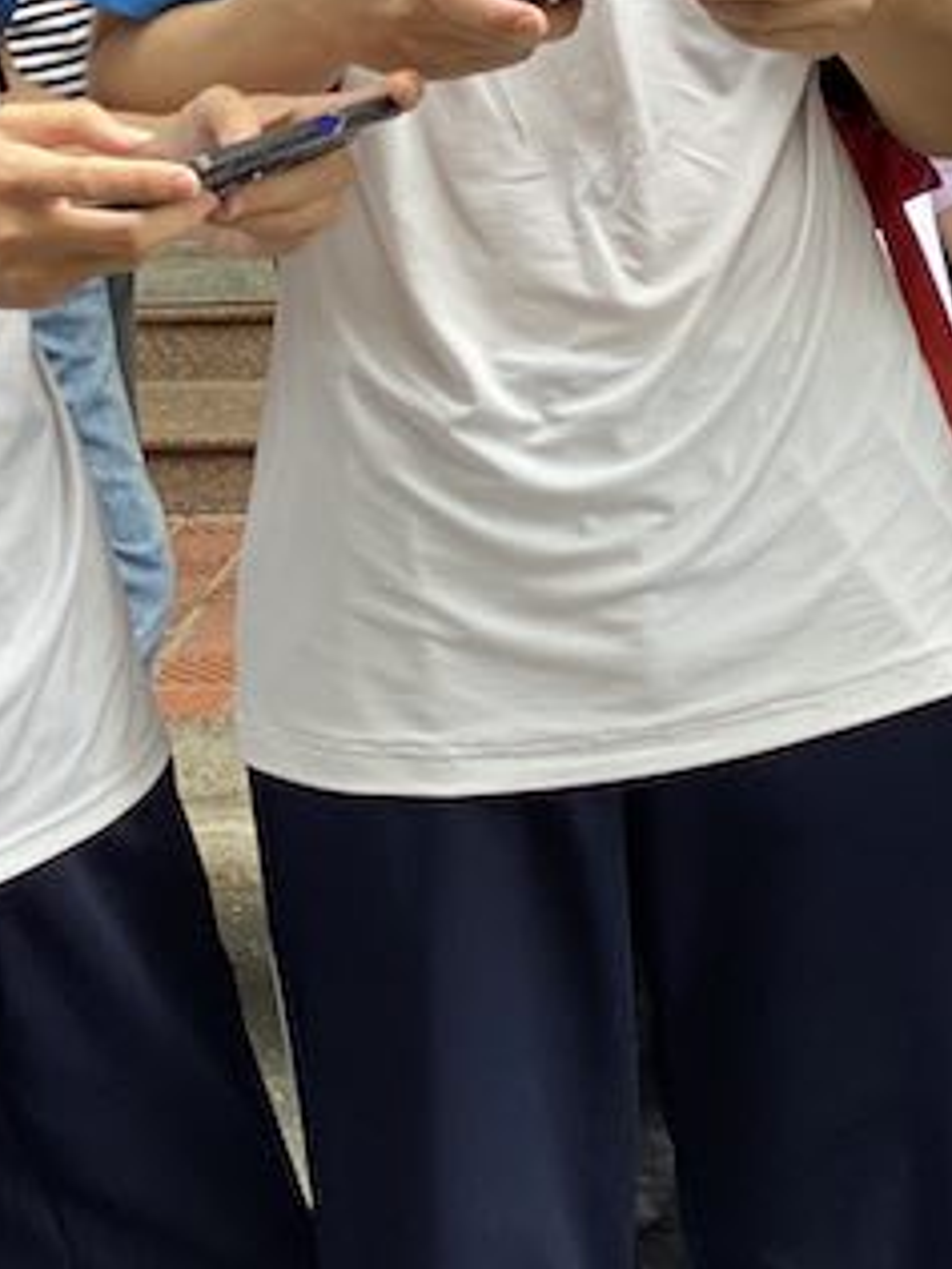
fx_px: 5317
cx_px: 747
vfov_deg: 13.3
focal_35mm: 145
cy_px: -173
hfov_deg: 10.2
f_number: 2
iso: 50
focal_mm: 6
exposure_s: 1/122
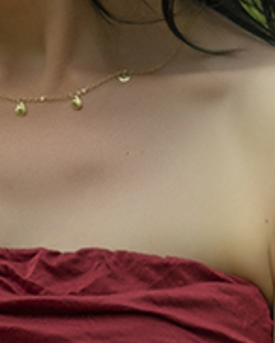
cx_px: 111
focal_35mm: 410
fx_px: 4161
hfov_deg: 3.8
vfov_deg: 4.6
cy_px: 950
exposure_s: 1/320
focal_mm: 50
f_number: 1.4
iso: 100
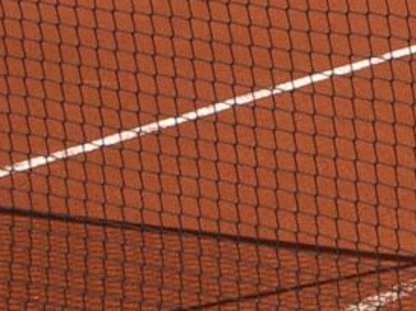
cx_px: 572
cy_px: 135
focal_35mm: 277
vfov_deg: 5.4
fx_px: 3326
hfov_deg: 7.1
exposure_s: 1/250
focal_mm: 12.2
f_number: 6.2
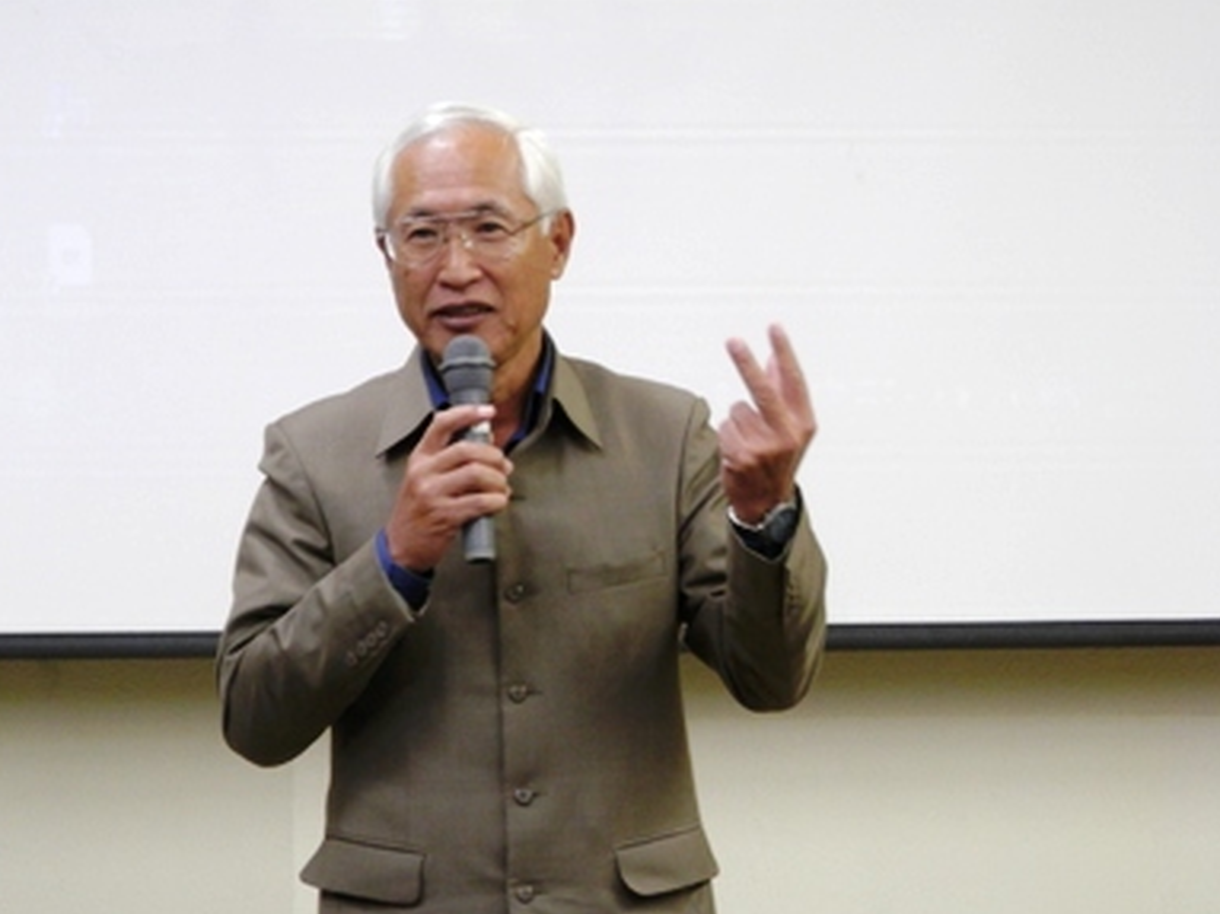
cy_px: 465
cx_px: 519
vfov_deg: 11.9
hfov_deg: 15.9
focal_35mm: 124
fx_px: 4369
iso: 200
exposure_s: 1/10
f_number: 5
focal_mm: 19
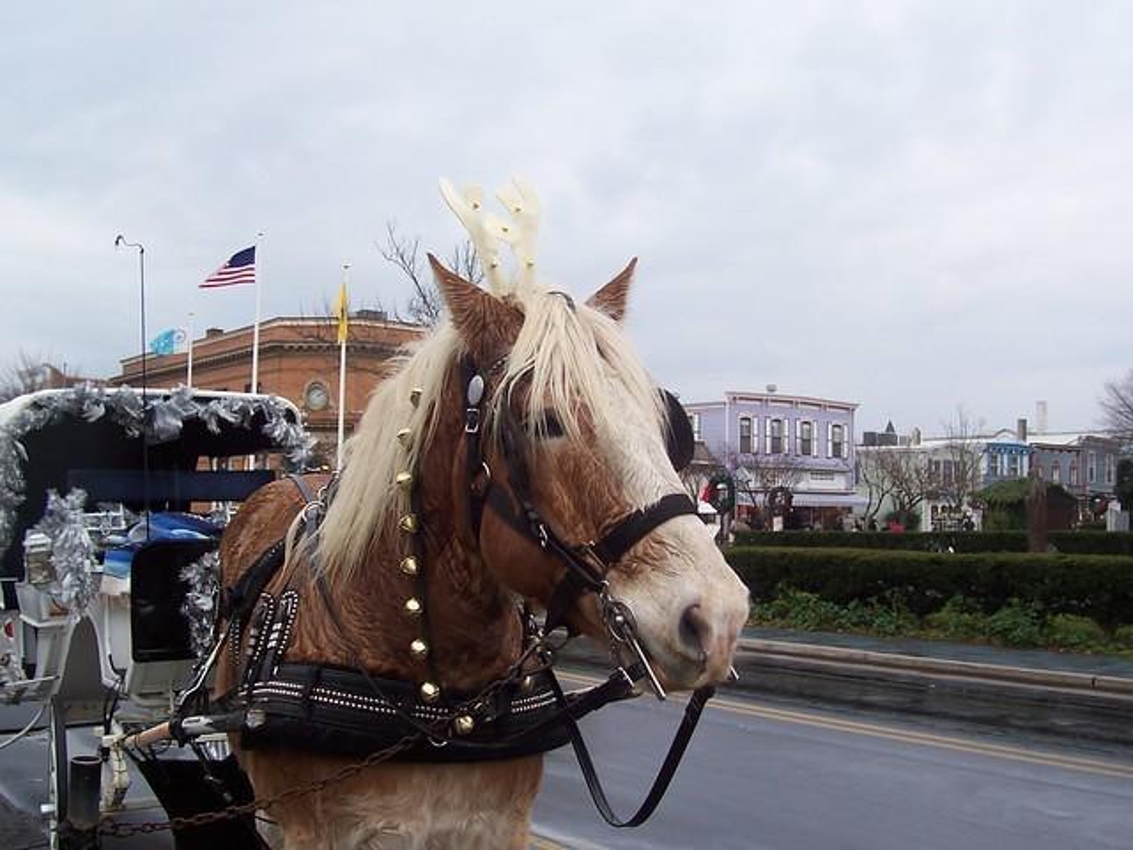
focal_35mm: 37
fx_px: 1211
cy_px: 425
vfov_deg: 38.7
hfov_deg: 50.1
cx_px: 566
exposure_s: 1/180
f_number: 2.8
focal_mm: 5.6
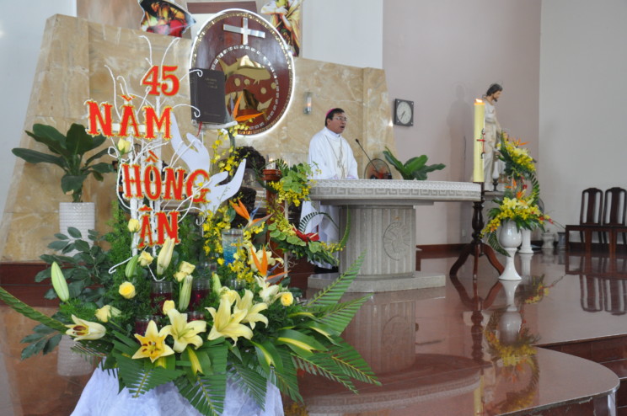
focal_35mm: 45
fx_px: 783
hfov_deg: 43.7
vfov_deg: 29.8
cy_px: 208
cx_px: 314
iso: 1000
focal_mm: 30
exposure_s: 1/80
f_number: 6.3
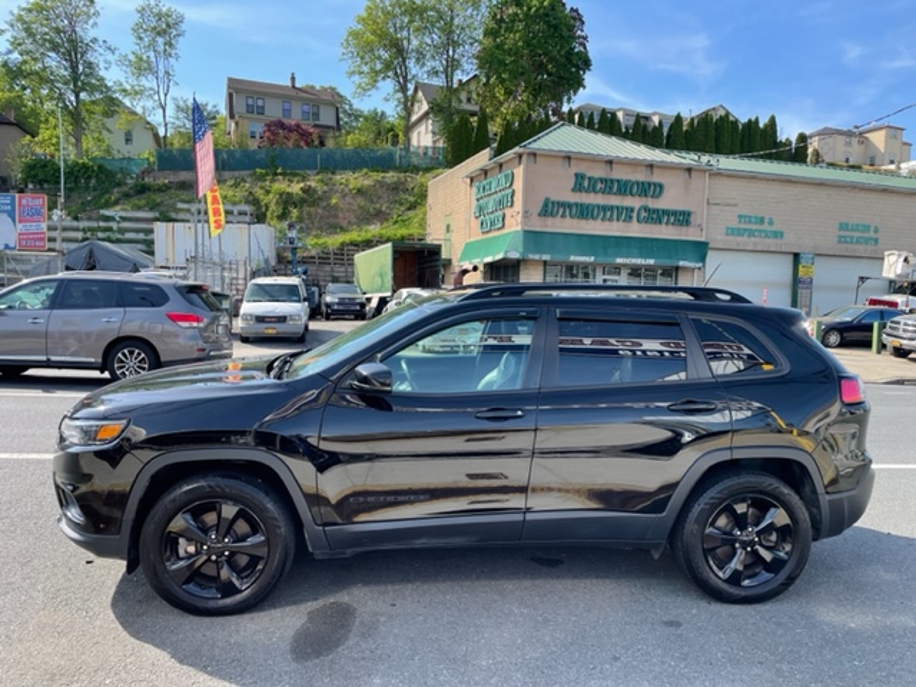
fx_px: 688
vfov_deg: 53.1
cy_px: 344
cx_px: 458
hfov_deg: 67.3
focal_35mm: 26
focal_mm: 4.2
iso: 32
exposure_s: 1/947
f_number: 1.6
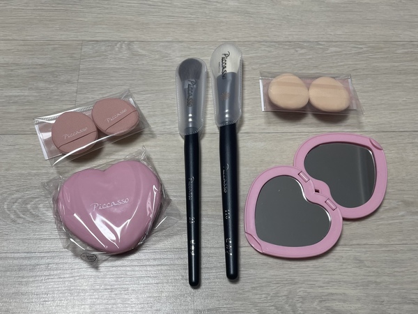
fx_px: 314
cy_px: 157
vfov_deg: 53.1
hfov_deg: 67.3
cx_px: 209
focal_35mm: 26
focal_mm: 4.2
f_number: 1.6
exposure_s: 1/120
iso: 100
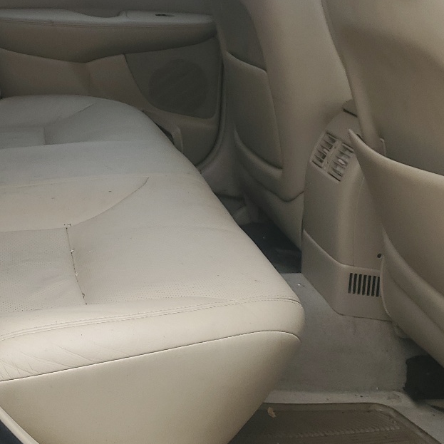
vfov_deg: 28.7
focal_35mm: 59
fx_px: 856
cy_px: 118
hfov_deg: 28.6
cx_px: 103
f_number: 1.5
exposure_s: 1/263
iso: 50
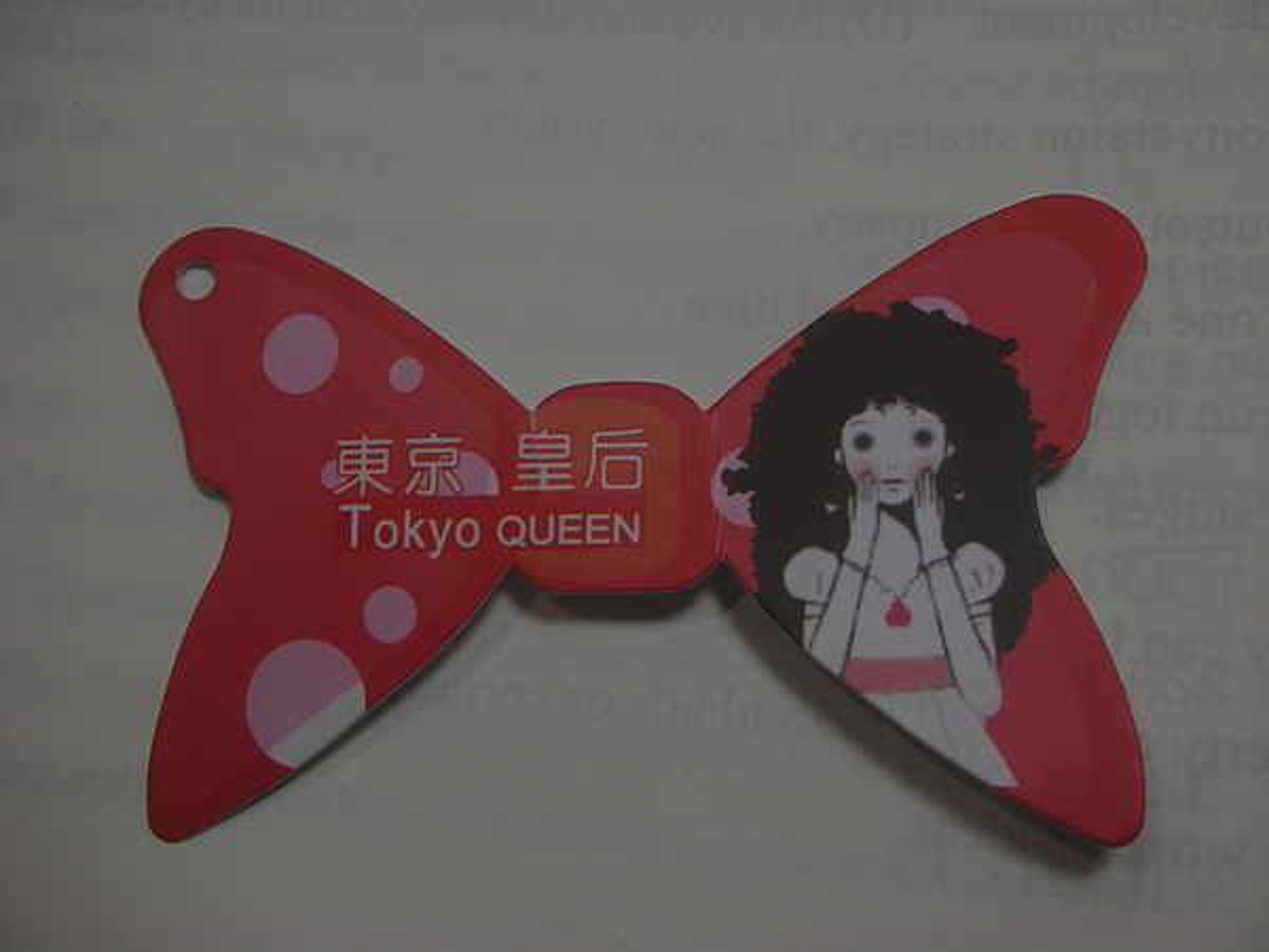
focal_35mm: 46
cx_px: 634
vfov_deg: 31.5
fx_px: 1686
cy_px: 476
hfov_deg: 41.2
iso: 50
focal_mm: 7.7
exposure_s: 1/6.4
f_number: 3.5
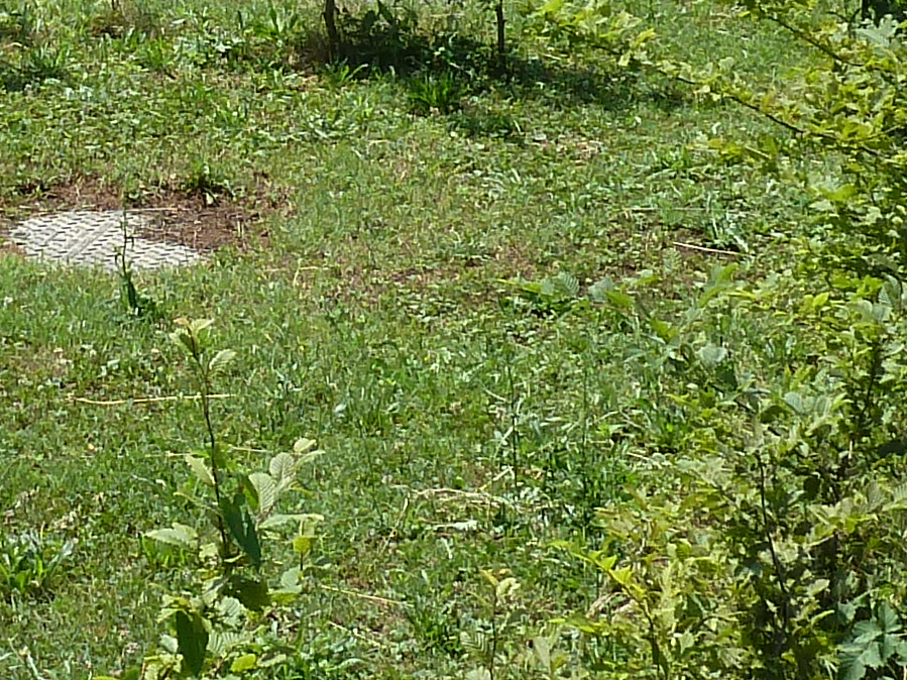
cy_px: -492
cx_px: 38
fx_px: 4663
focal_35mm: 178
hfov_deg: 11.0
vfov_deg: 8.1
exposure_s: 1/400
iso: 80
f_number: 4
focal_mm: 6.5
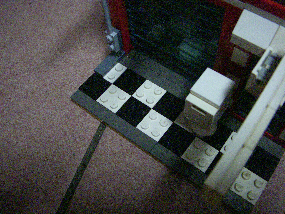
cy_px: 107
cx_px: 142
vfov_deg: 37.7
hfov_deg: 49.0
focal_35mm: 38
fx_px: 313
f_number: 3.3
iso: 1600
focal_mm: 6.3
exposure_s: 1/60
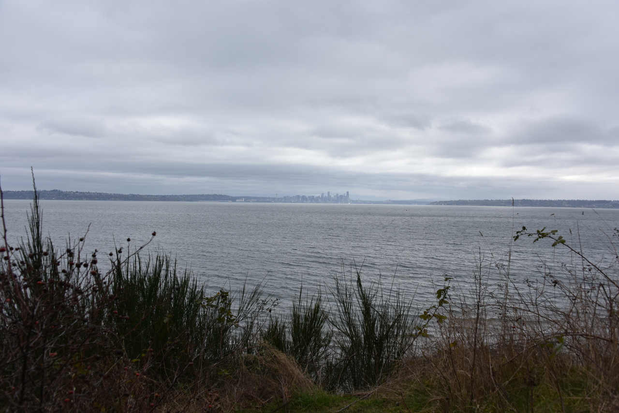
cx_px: 310
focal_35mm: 28
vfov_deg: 46.4
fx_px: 482
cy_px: 206
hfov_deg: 65.5
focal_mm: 28
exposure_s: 1/320
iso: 100
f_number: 9
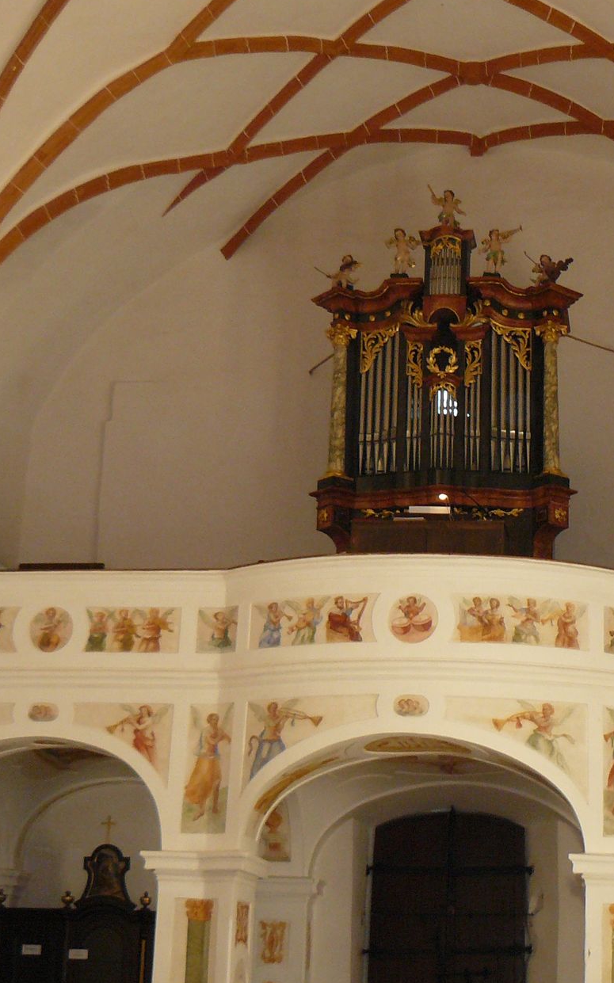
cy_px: 483
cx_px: 504
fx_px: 1688
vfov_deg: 32.5
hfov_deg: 20.4
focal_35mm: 63
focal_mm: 6
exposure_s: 1/50
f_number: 2.8
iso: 200
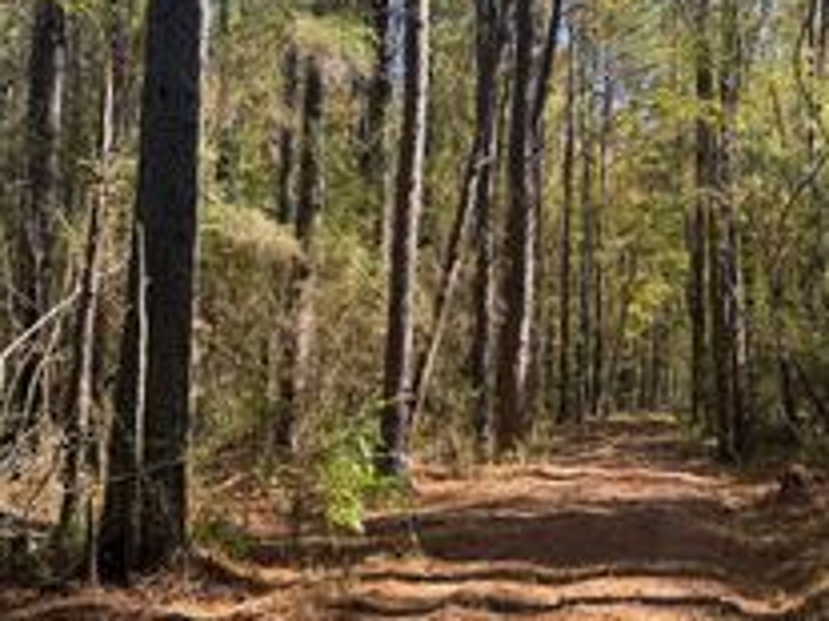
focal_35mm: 50
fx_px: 1197
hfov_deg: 37.6
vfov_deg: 28.9
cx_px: 581
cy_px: 210
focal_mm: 6.76
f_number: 1.78
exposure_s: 1/410
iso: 80
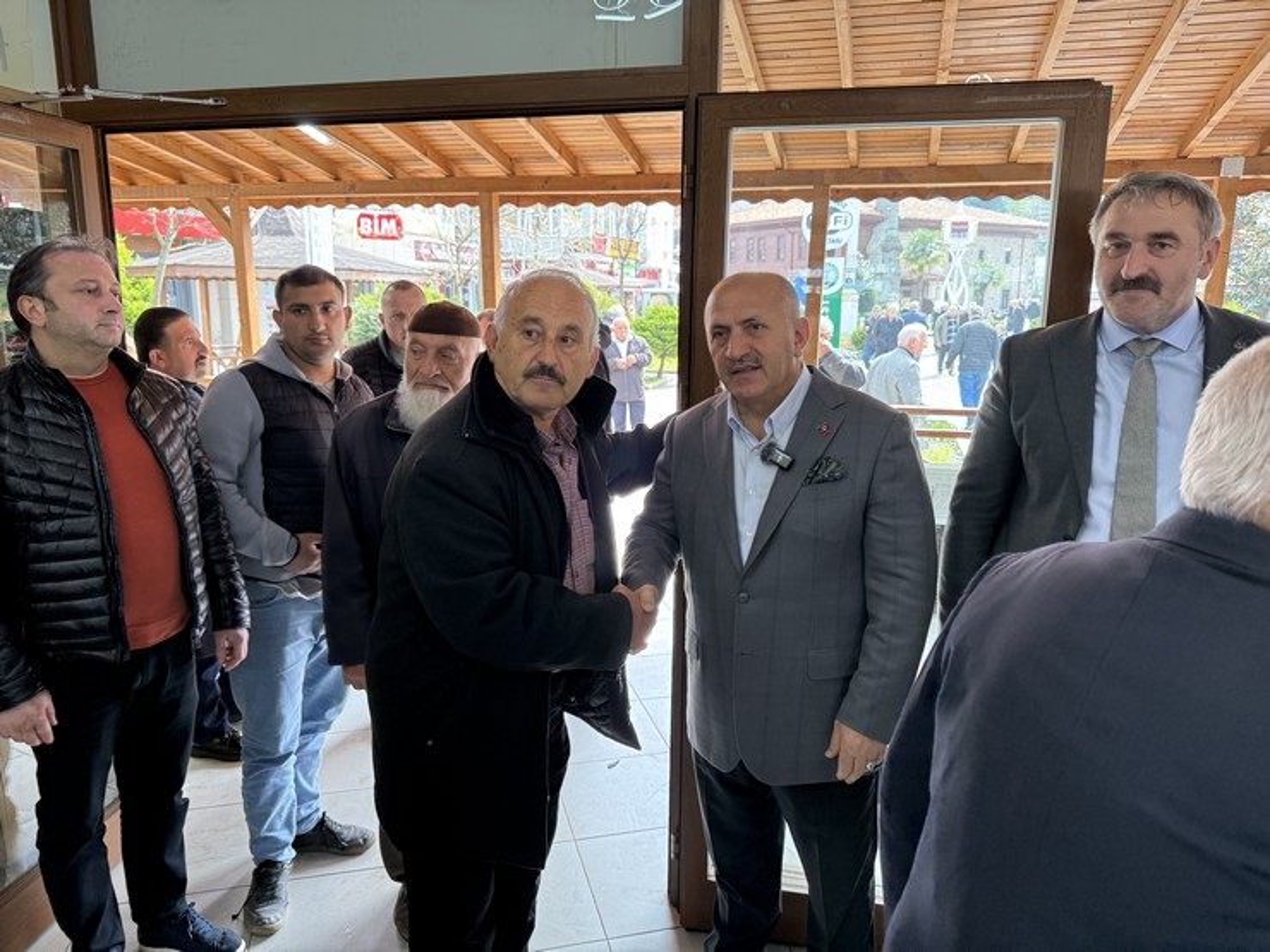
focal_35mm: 24
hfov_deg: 71.6
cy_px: 476
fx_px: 881
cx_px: 635
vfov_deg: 56.8
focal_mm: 6.76
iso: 160
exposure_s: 1/121
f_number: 1.78
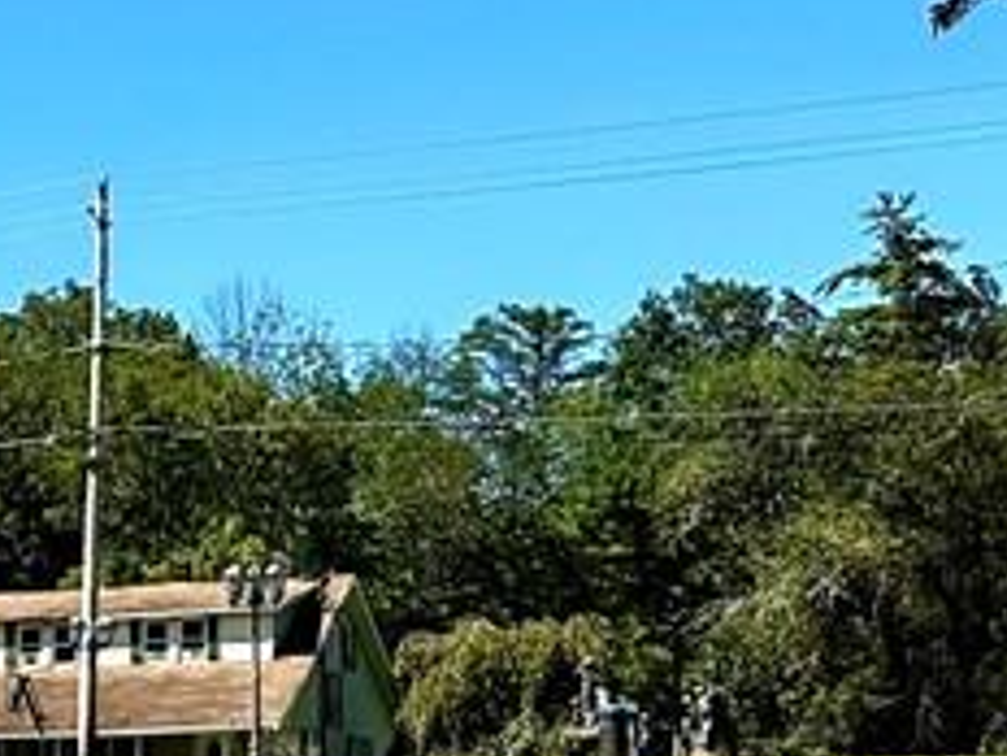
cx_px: -1102
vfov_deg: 13.8
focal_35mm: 106
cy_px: 747
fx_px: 3084
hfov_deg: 14.7
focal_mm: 6.86
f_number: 1.78
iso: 80
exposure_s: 1/3247
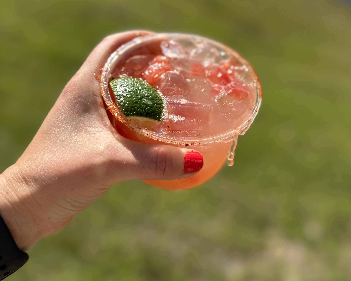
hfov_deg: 48.9
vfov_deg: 40.0
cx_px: 200
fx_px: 384
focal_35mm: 37
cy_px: 119
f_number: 1.78
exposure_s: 1/3584
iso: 80
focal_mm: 6.76
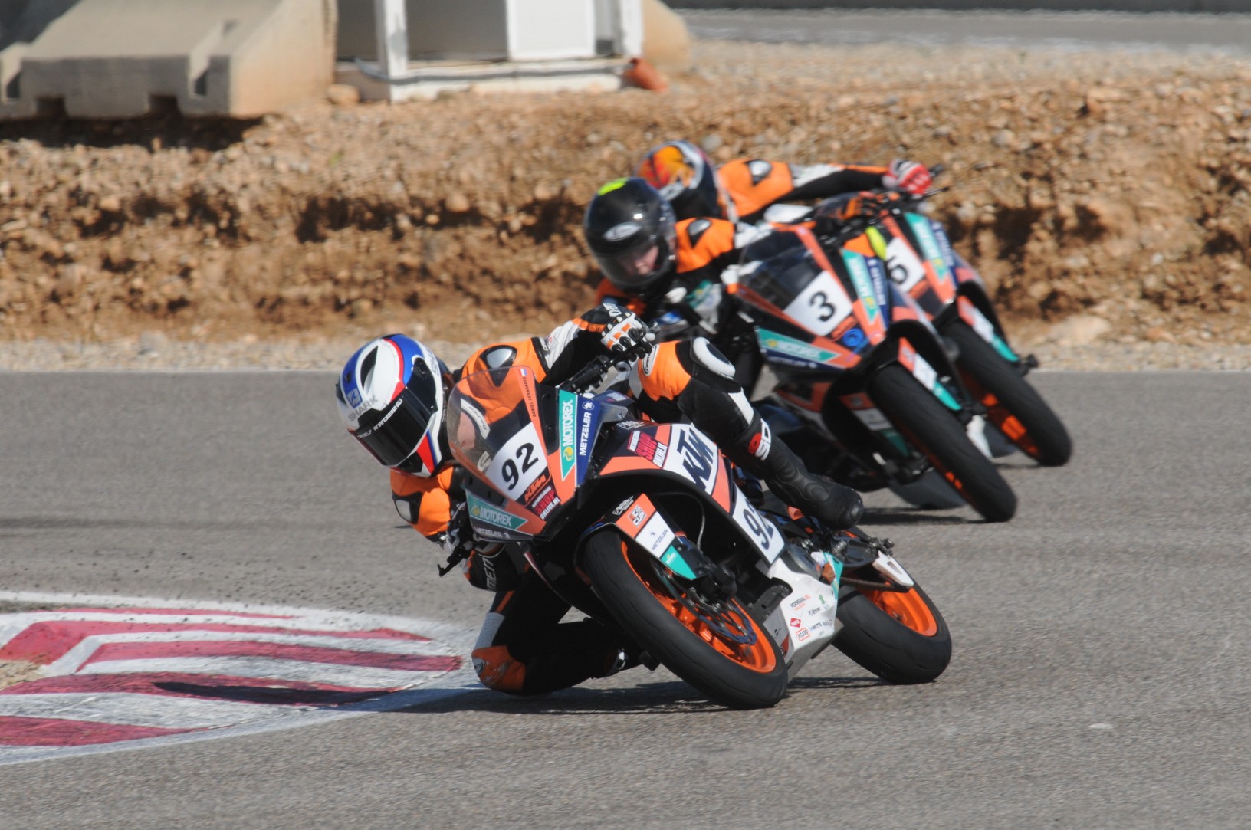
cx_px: 626
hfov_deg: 2.0
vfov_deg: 1.3
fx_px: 36433
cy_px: 415
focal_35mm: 1050
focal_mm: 700
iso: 400
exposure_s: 1/500
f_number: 16
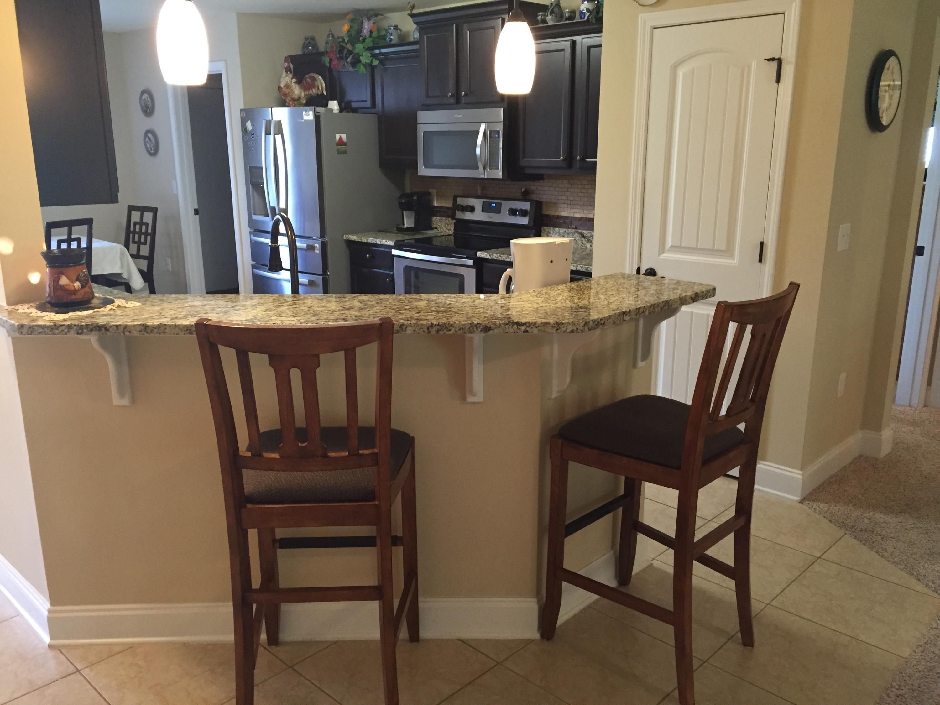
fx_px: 787
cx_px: 470
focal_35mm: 29
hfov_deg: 61.7
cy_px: 352
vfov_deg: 48.2
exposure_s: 1/30
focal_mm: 4.15
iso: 200
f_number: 2.2
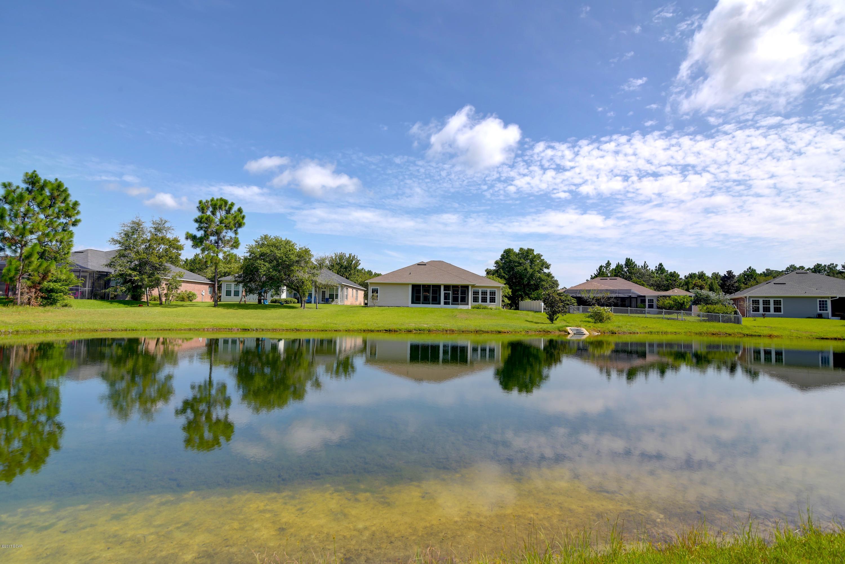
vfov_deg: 73.8
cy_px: 282
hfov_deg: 96.7
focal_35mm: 16
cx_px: 422
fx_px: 376
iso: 64
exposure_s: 1/125
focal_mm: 16
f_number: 5.6
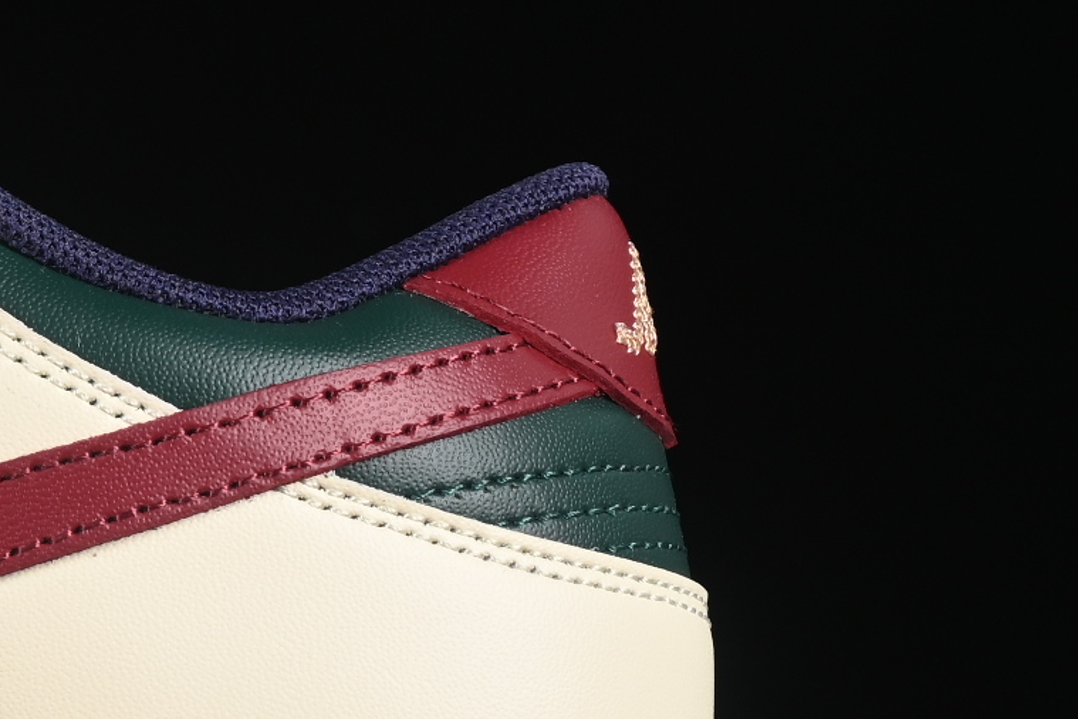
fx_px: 8234
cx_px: -609
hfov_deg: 7.3
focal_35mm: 275
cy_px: 310
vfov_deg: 5.0
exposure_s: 1/80
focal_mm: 50
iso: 160
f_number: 7.1
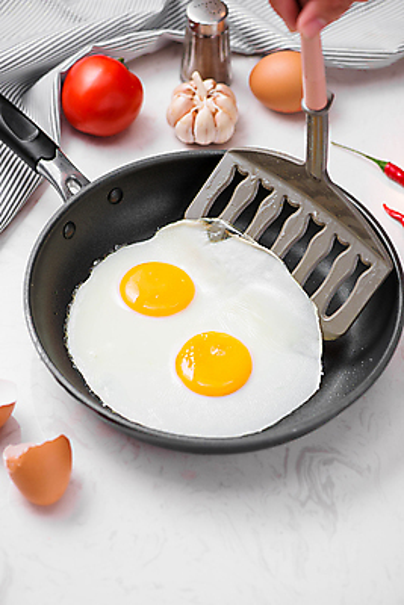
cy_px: 302
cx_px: 202
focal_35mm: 105
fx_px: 1766
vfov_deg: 19.4
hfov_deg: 13.1
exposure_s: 1/160
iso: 80
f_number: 5
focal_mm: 105
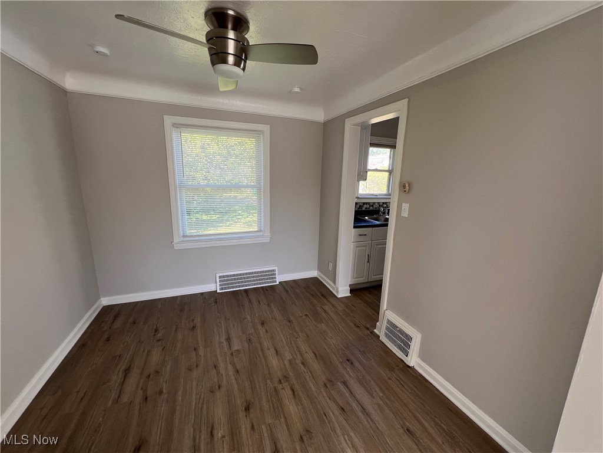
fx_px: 226
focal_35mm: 13
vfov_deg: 89.9
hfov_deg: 106.2
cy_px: 226
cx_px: 302
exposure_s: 1/99
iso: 40
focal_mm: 1.57
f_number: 1.8
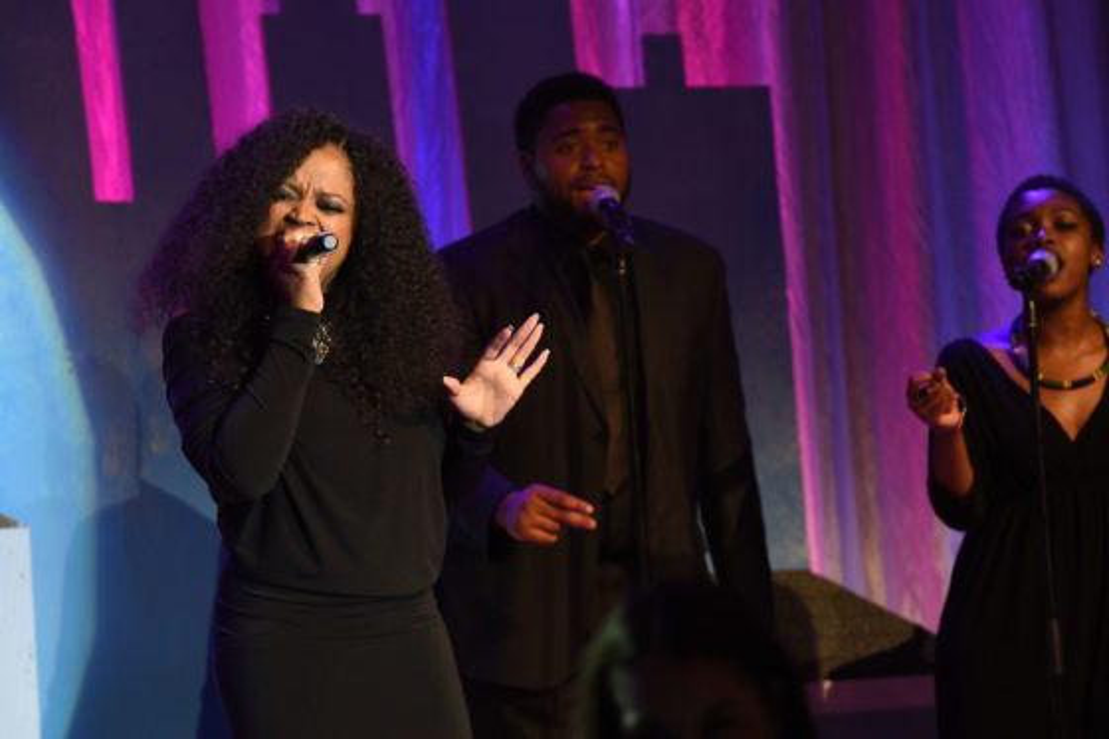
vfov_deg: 6.9
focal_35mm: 200
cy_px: 370
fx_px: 6159
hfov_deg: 10.3
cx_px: 554
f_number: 7.1
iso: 2500
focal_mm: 200
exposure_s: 1/125
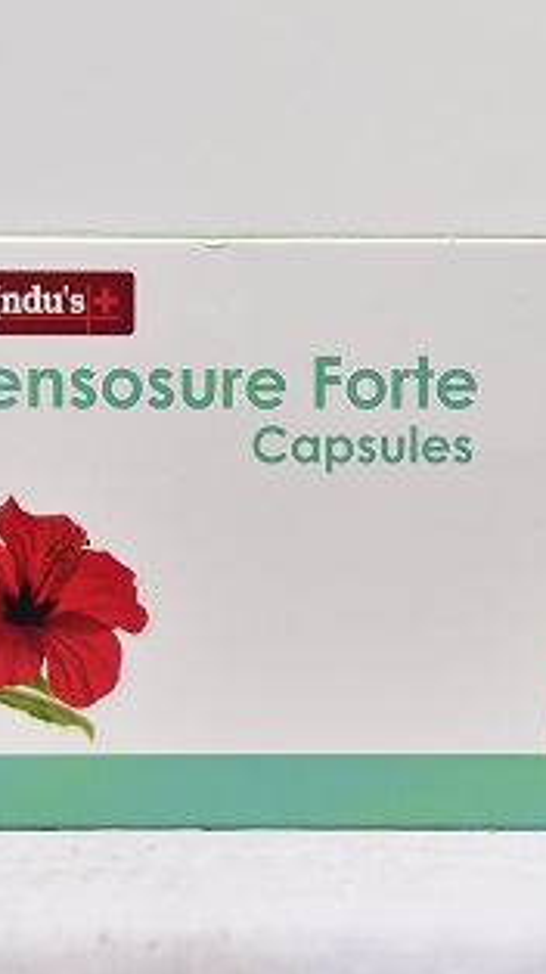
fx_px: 3536
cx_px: 332
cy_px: 434
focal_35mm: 137
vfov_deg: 15.7
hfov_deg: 8.8
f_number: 4.5
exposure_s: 1/125
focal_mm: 78
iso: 1600
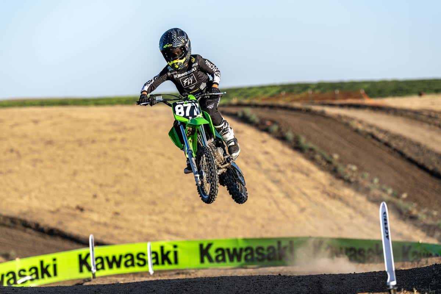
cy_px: 147
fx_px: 2082
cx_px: 220
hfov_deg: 12.1
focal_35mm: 170
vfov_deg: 8.1
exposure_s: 1/1000
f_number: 4
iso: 160
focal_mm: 170
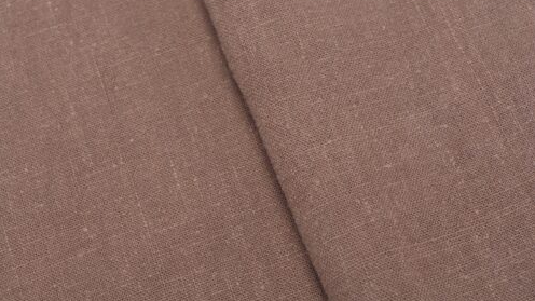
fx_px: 1078
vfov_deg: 15.9
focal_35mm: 76
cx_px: 268
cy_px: 163
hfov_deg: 27.9
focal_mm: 48
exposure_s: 1/125
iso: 100
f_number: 11
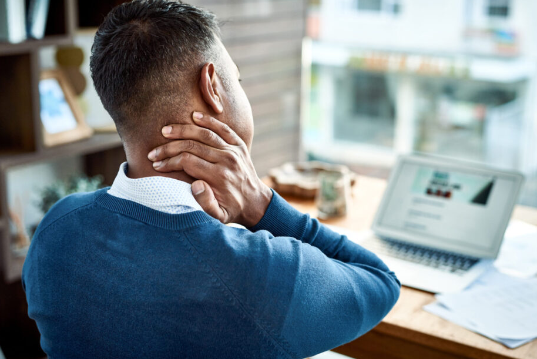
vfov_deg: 24.2
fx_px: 836
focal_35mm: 56
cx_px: 268
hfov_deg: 35.6
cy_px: 180
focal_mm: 50
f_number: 2.8
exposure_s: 1/250
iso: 400
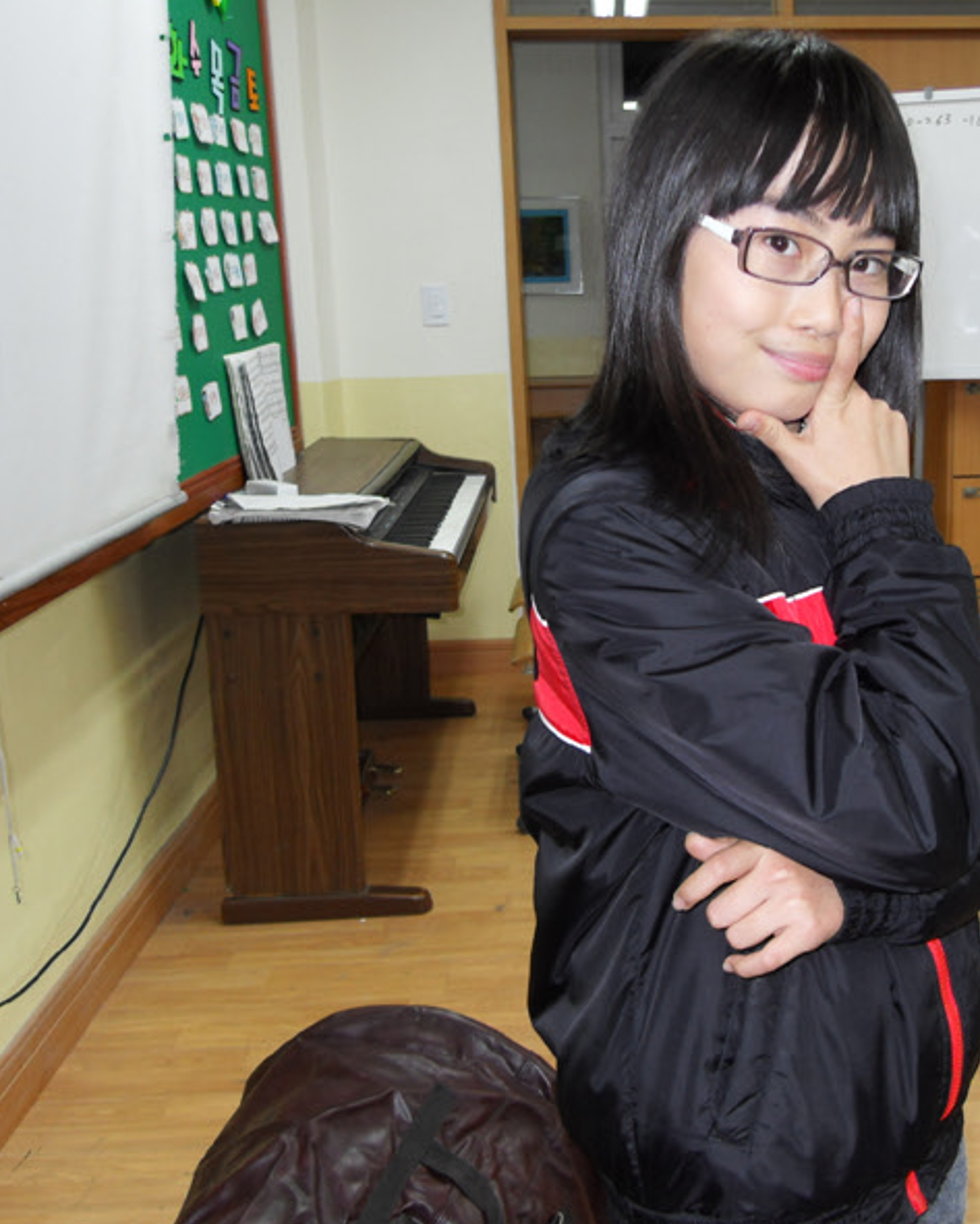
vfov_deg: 49.1
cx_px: 738
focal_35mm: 37
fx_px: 1341
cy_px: 615
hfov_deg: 39.1
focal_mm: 6
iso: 200
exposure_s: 1/45
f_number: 2.8
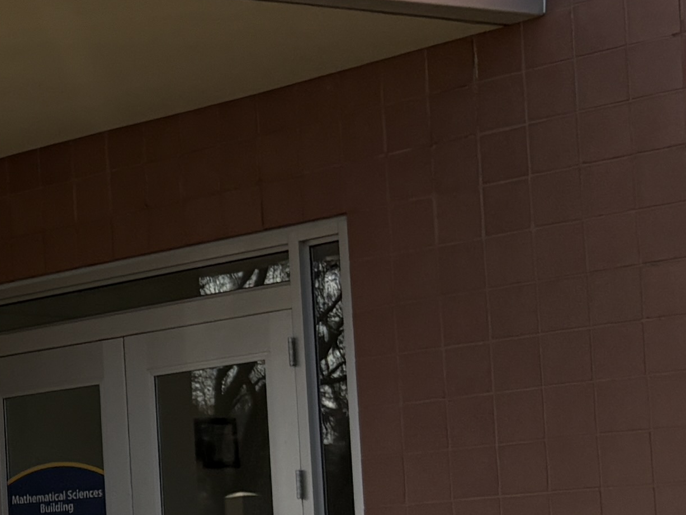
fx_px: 2399
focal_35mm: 121
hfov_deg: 13.9
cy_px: 511
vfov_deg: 12.1
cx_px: -656
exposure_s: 1/2075
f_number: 1.6
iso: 50
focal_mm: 5.96
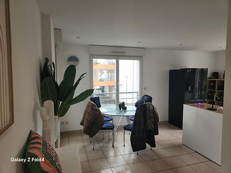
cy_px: 86
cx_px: 116
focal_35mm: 23
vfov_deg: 58.9
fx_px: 153
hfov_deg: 73.9
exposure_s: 1/180
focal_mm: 5.4
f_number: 1.8
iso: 64
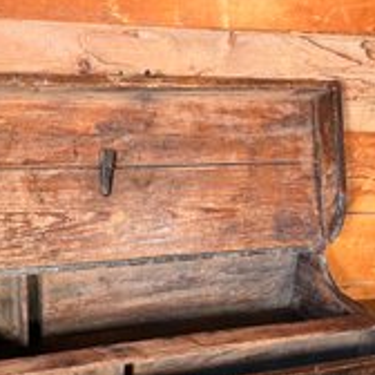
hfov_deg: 36.0
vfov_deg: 35.5
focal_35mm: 47
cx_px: 155
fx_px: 576
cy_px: 267
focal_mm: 5.7
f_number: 1.5
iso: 125
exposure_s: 1/76
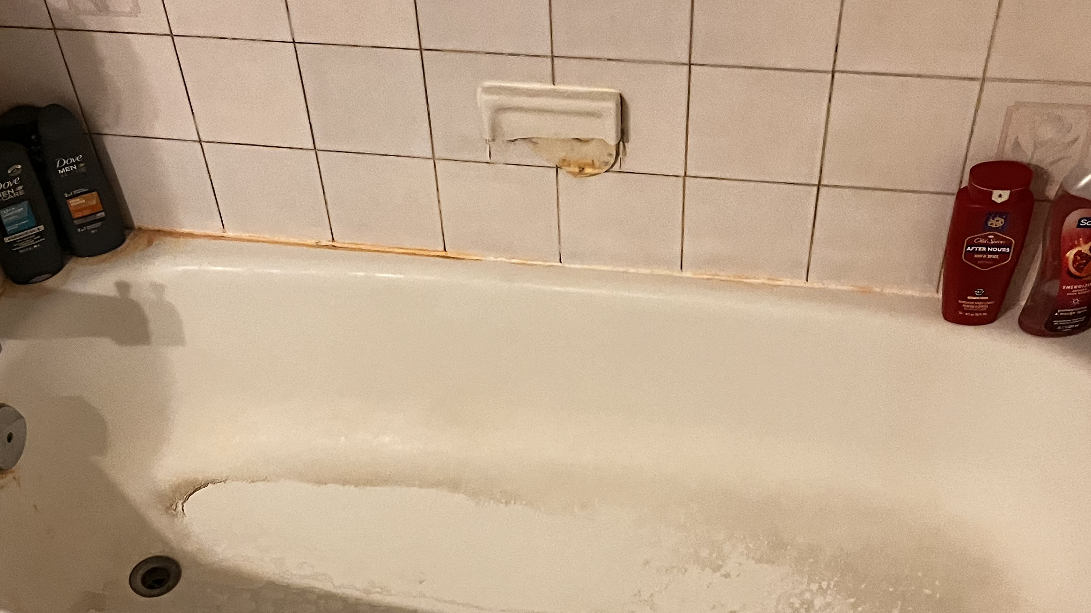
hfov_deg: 42.0
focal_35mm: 49
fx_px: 1417
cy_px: 432
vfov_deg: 24.2
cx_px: 474
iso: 500
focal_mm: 5.1
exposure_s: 1/60
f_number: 1.6
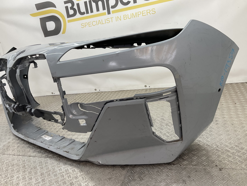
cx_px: 124
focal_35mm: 29
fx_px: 207
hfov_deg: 61.7
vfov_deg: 48.2
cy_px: 93
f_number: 1.8
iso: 25
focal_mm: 3
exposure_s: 1/100
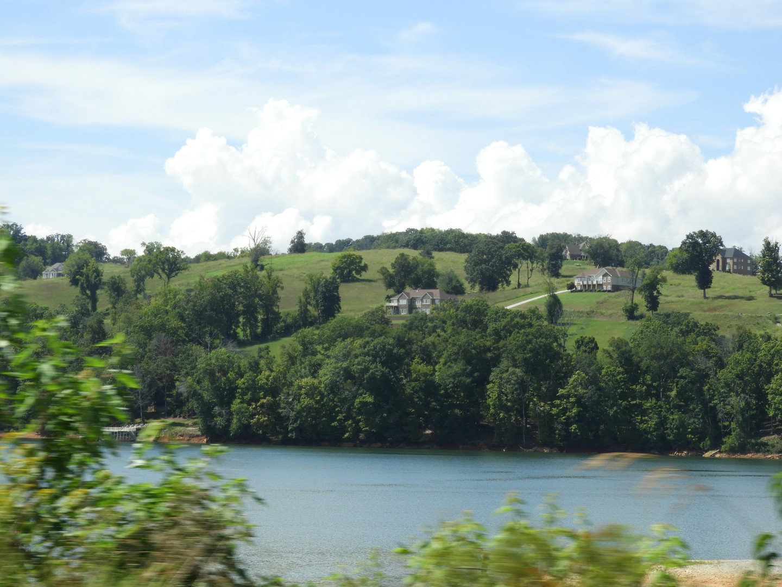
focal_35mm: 115
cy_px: 294
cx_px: 391
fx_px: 2598
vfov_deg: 12.9
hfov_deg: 17.1
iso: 100
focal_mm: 20.6
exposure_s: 1/500
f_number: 5
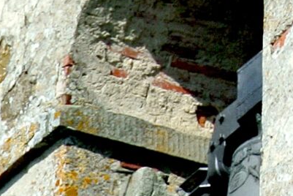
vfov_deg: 0.7
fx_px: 15442
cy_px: -36
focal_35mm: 1896
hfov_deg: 1.1
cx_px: 721
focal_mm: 110
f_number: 5.6
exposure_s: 1/640
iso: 100
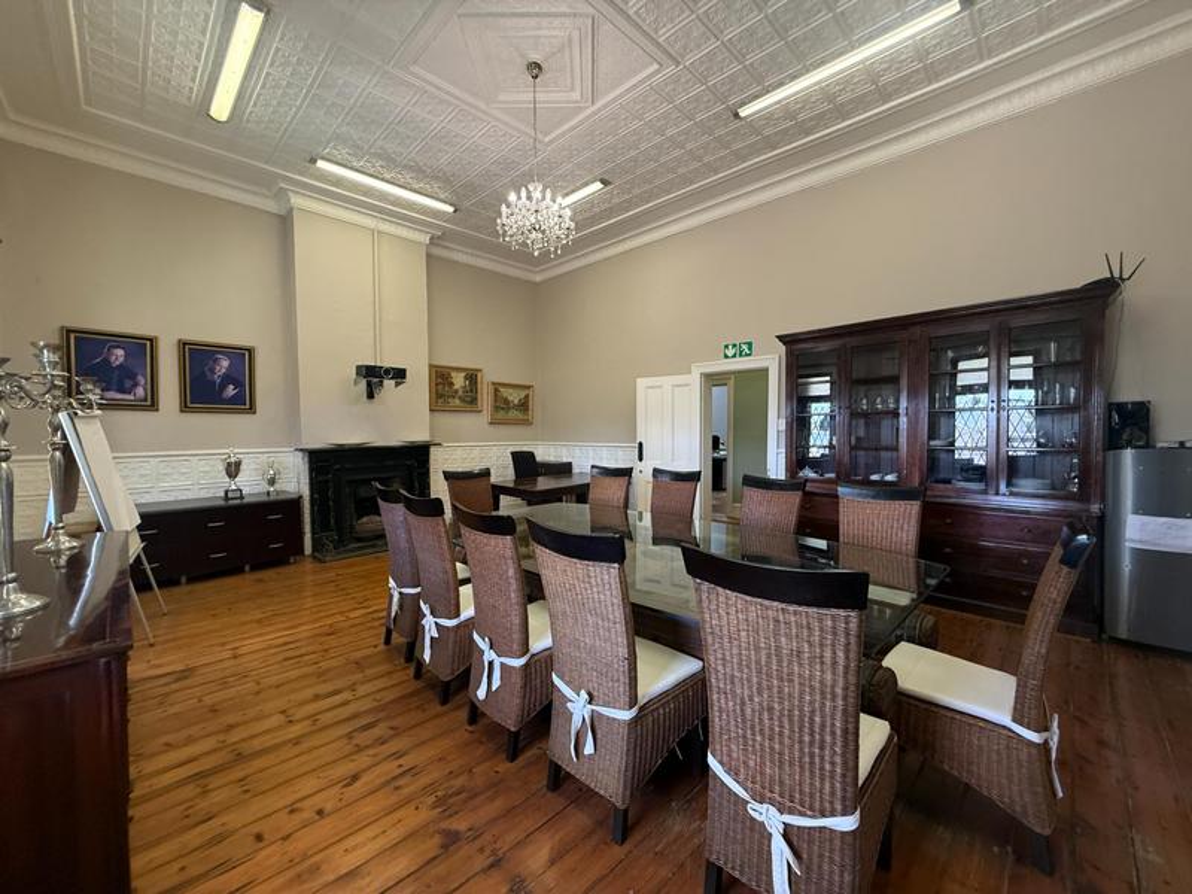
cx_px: 596
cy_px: 447
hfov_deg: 102.1
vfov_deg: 85.7
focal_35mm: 14
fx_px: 482
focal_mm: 2.22
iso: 320
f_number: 2.2
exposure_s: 1/100
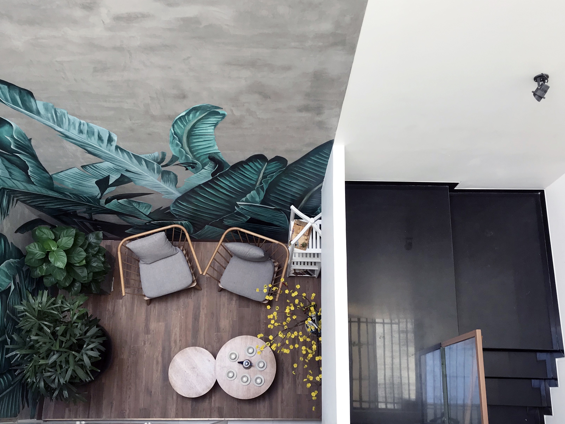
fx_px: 571
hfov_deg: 52.6
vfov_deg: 40.7
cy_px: 229
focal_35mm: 35
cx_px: 276
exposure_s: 1/50
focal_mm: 3.99
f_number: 1.8
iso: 25
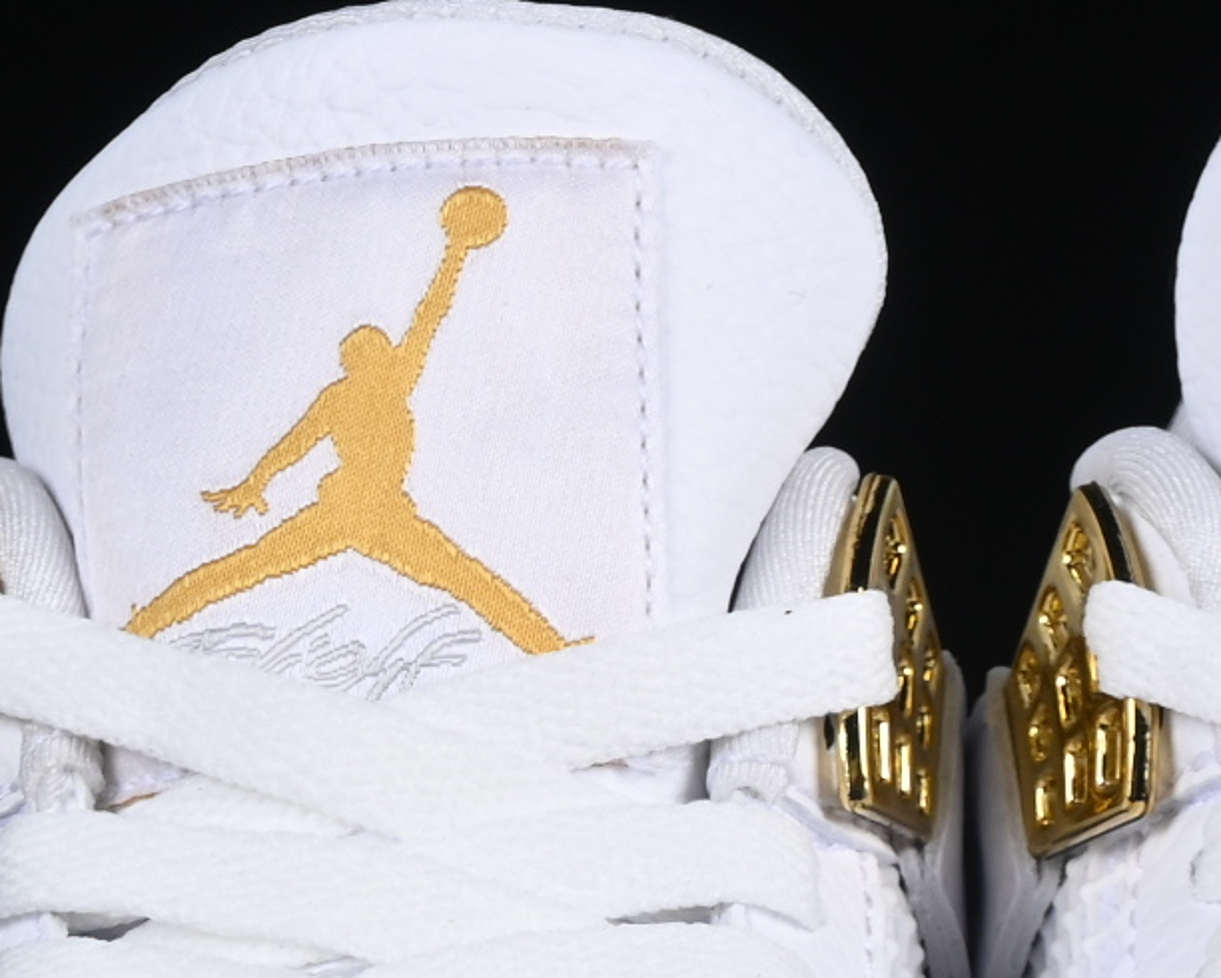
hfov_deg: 6.0
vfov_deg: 4.8
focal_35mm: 320
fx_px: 11567
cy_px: 1766
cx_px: 802
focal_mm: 50
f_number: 9
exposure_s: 1/80
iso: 160
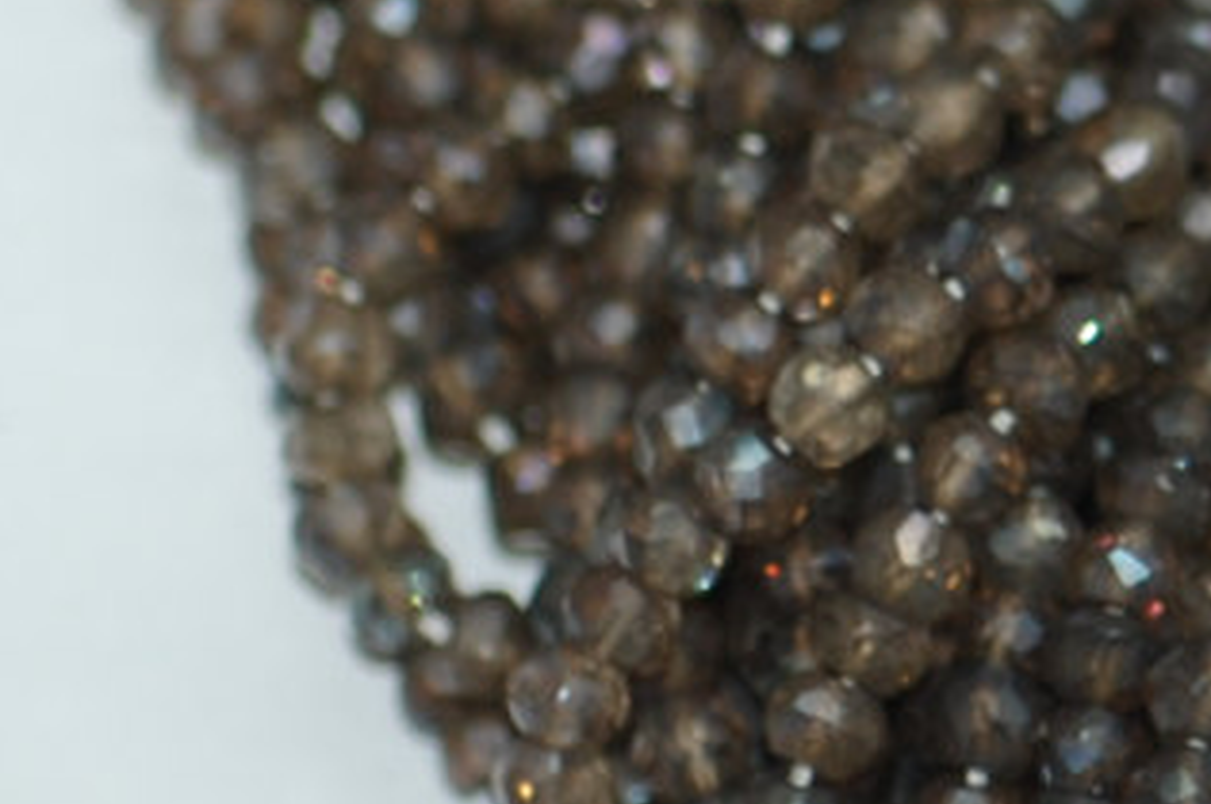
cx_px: 2495
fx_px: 14349
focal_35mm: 427
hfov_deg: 4.8
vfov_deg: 3.2
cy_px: 262
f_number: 3.3
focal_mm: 60
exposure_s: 1/200
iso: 250
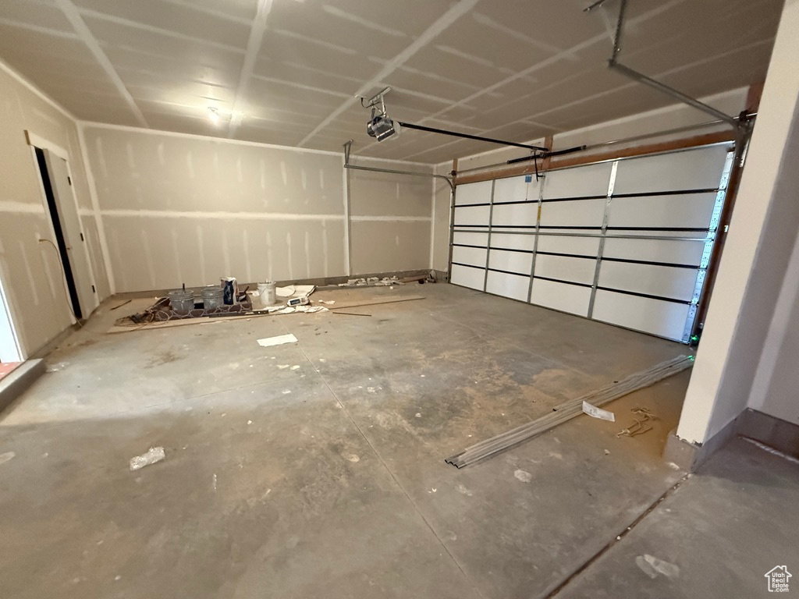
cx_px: 400
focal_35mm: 14
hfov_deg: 102.1
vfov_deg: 85.7
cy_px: 300
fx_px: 323
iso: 800
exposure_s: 1/60
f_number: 2.2
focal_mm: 2.22
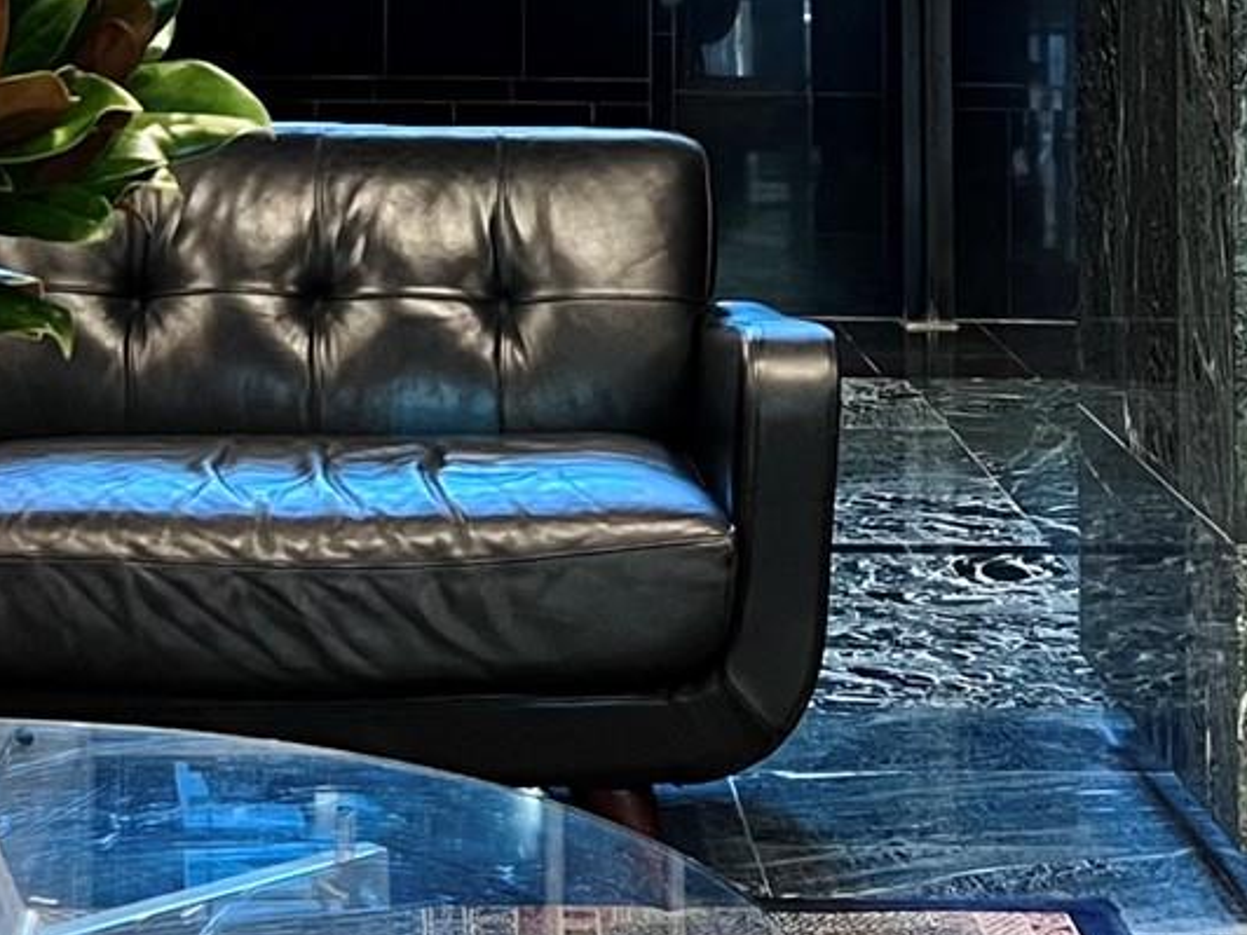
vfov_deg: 13.9
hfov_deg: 19.6
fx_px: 3602
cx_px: 462
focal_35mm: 100
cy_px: -437
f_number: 1.5
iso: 400
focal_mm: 5.7
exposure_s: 1/60
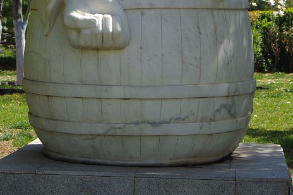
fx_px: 1115
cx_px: 115
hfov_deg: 15.0
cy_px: 15
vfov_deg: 10.0
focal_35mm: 137
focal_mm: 53
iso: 100
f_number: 8
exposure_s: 1/125
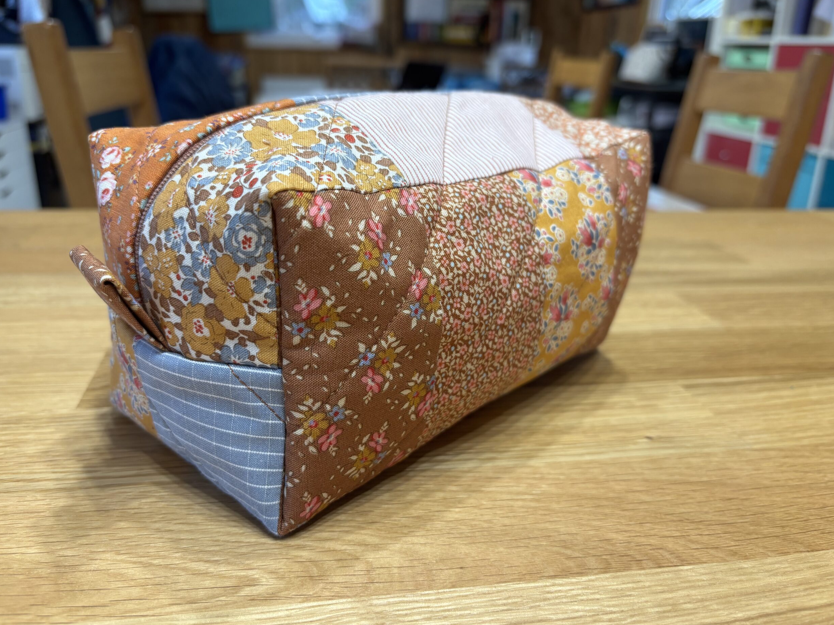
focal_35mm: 27
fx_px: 651
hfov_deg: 65.3
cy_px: 304
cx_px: 403
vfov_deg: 51.4
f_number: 1.6
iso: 100
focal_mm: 5.96
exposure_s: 1/50
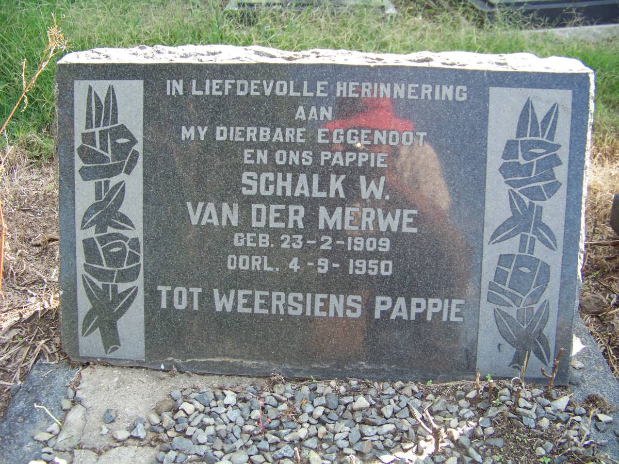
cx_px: 310
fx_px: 644
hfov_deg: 51.4
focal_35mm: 36
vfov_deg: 39.7
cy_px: 232
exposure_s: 1/100
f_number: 2.8
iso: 64
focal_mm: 5.85
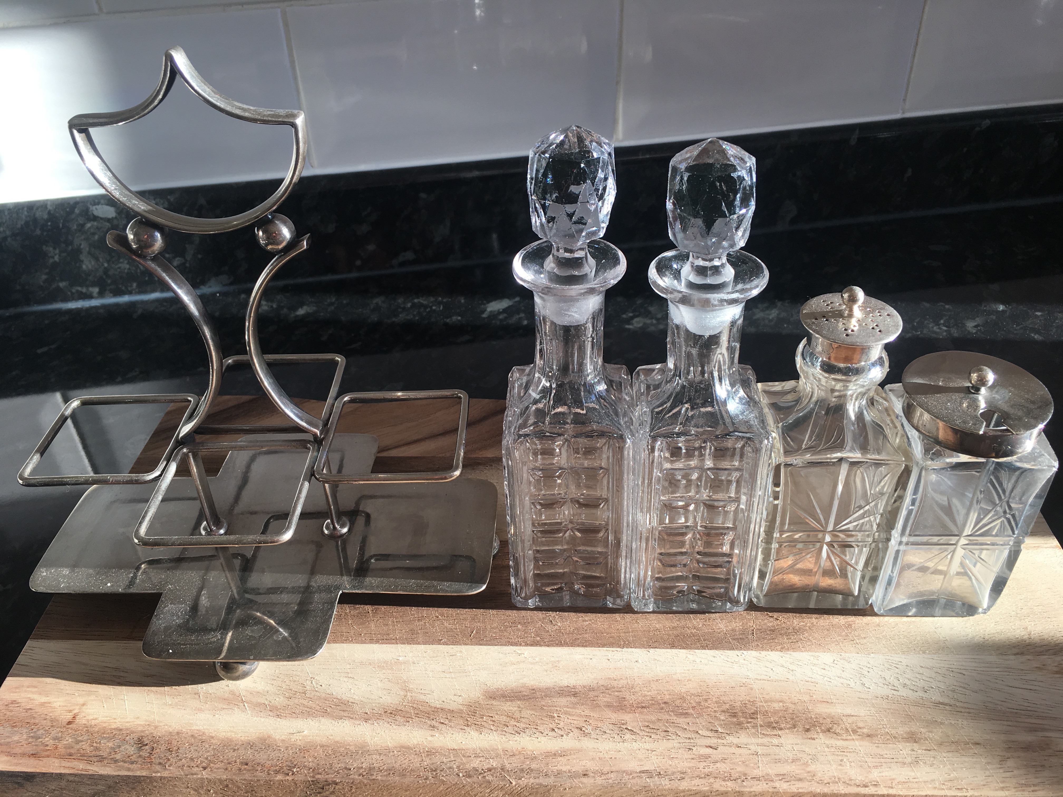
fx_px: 891
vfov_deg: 48.2
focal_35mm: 29
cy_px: 398
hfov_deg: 61.7
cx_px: 532
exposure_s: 1/179
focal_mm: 4.15
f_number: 2.2
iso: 25
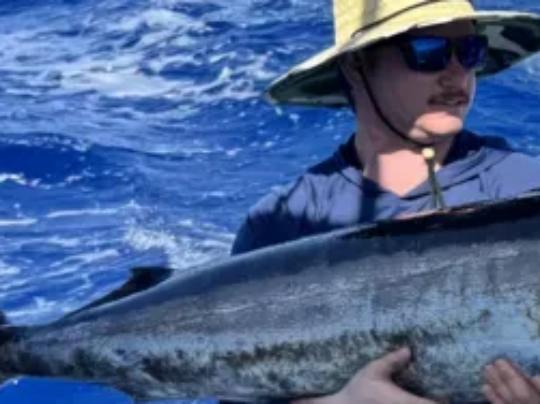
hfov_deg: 18.7
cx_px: 684
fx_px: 1528
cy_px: 206
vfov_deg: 15.1
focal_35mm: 98
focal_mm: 6.76
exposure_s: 1/2331
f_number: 1.78
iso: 80
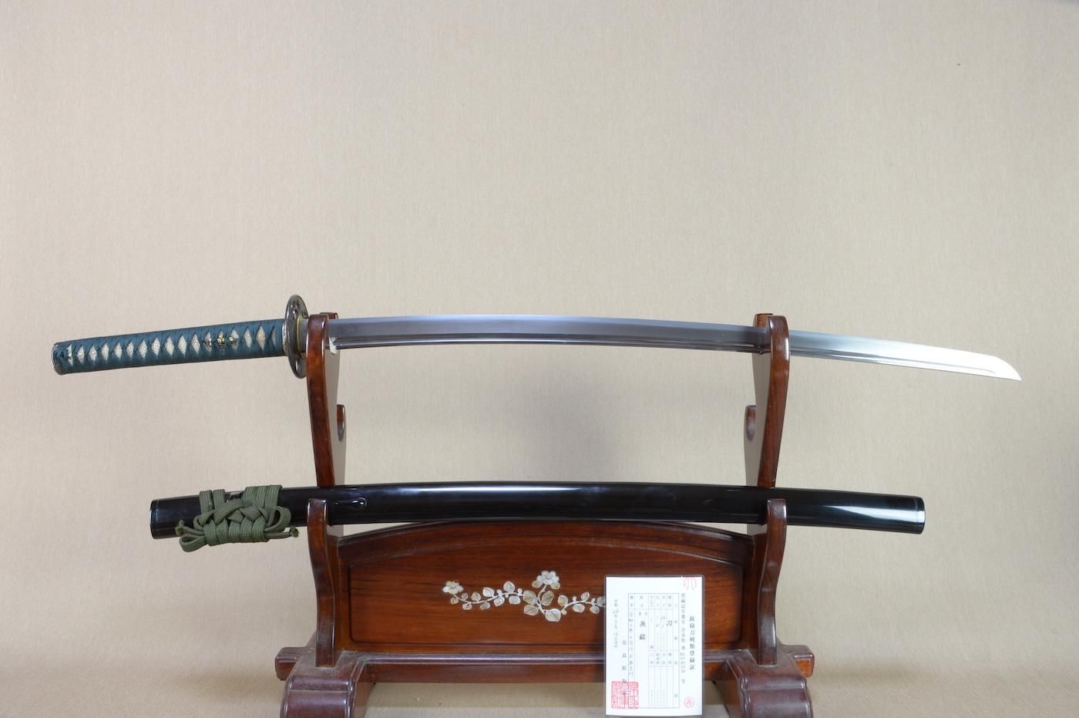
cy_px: 359
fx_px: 898
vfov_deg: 43.5
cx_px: 540
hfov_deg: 62.0
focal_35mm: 30
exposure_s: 1/2
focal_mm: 20
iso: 400
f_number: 11
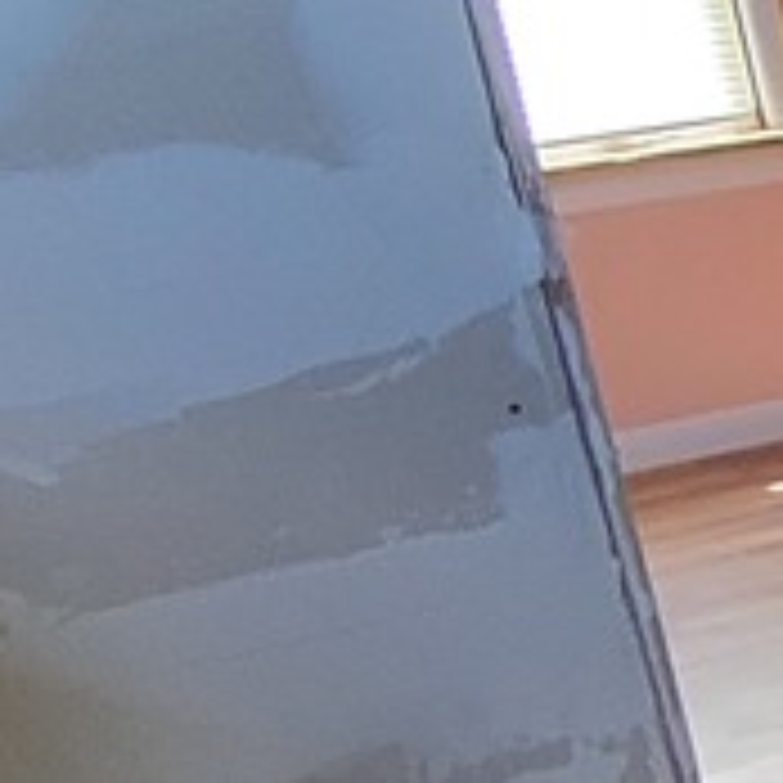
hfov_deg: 10.5
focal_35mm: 95
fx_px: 2431
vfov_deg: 18.3
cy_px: 382
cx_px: 2511
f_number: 2.2
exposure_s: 1/60
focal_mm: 2.2
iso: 400
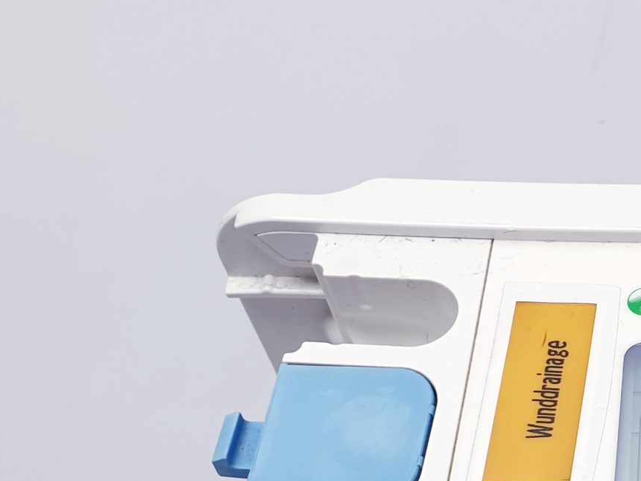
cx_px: 779
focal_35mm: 77
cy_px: 379
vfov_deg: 19.0
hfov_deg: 23.1
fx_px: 1426
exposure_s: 1/100
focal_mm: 4.3
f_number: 2.4
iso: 80
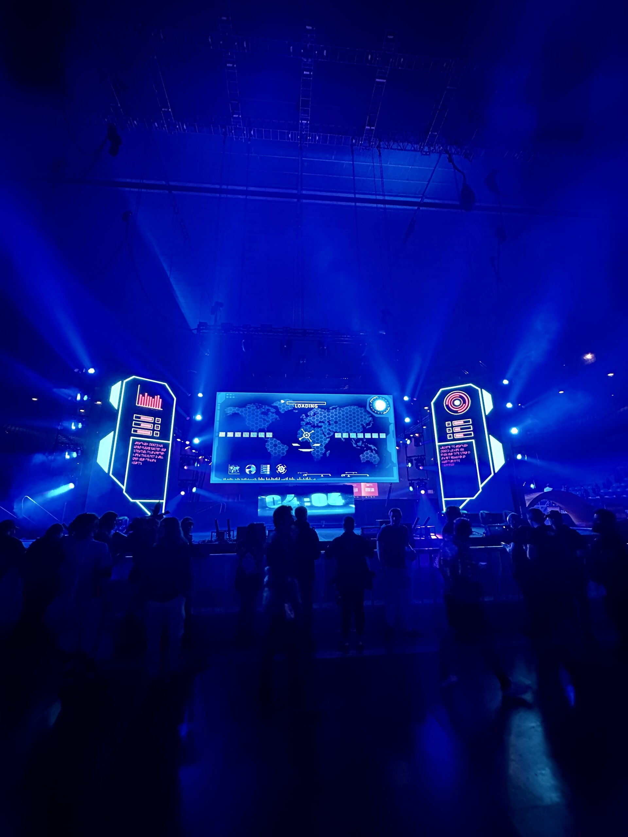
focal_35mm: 14
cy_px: 418
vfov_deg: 102.1
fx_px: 339
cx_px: 314
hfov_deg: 85.7
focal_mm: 2.22
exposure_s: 1/57
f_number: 2.2
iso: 1000
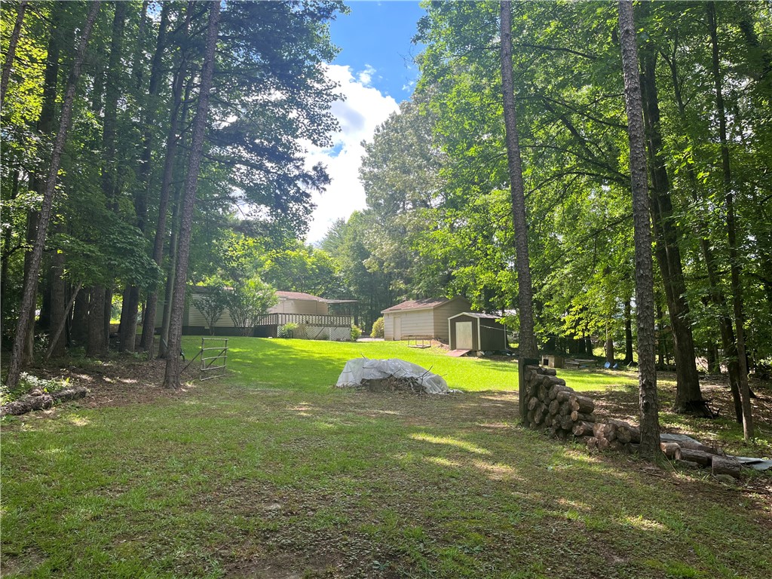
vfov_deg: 53.1
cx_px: 386
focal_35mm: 26
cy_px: 290
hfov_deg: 67.3
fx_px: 580
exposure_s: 1/635
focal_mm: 5.1
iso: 50
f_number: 1.6
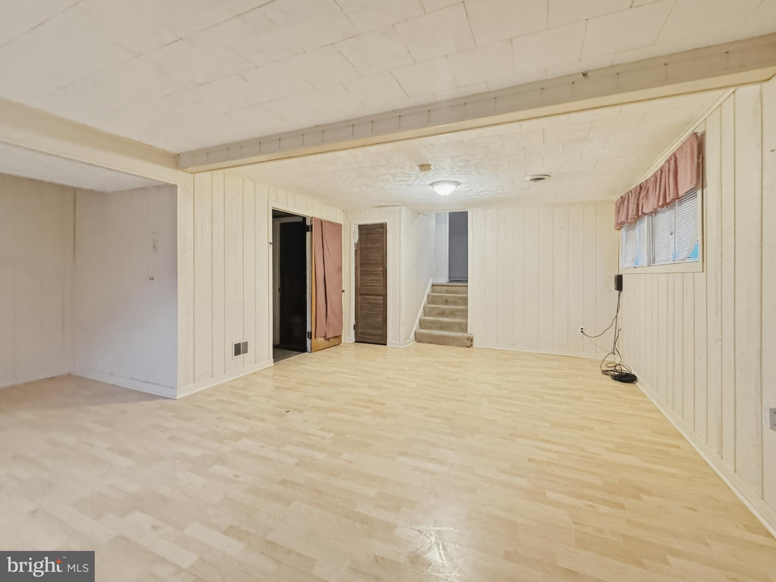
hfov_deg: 102.1
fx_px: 314
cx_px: 388
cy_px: 291
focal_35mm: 14
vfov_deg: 85.7
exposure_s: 1/60
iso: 1000
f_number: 2.2
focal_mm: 2.2
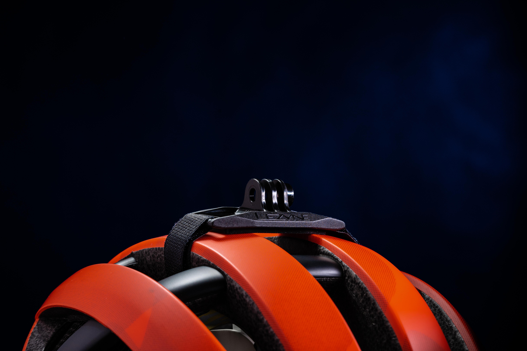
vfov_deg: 15.2
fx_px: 1317
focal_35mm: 90
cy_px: 176
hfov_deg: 22.6
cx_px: 264
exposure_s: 1/50
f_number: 11
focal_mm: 90
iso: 400
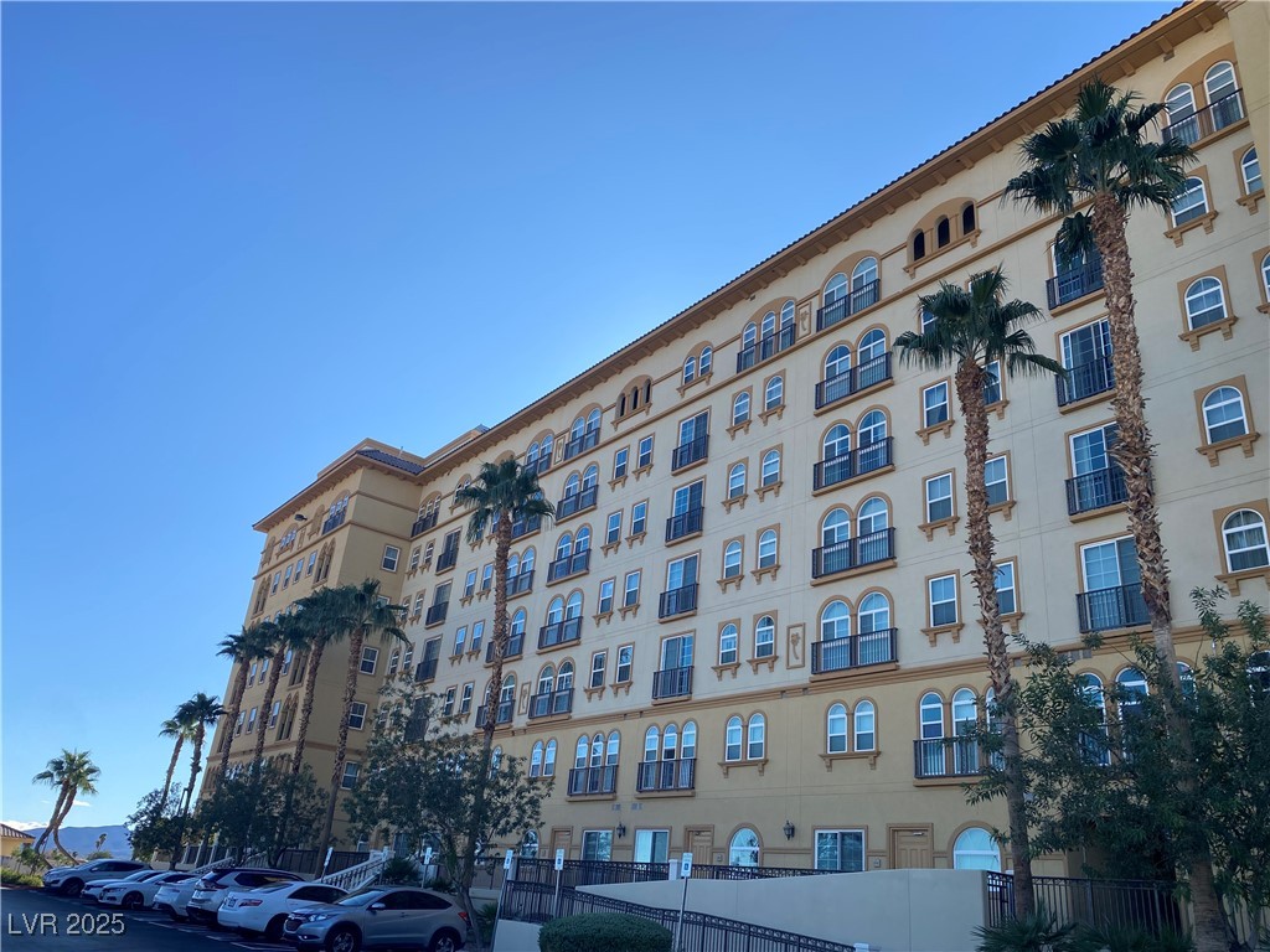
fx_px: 954
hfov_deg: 67.3
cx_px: 635
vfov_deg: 53.1
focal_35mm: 26
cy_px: 476
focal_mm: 4.25
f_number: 1.8
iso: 32
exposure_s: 1/2183
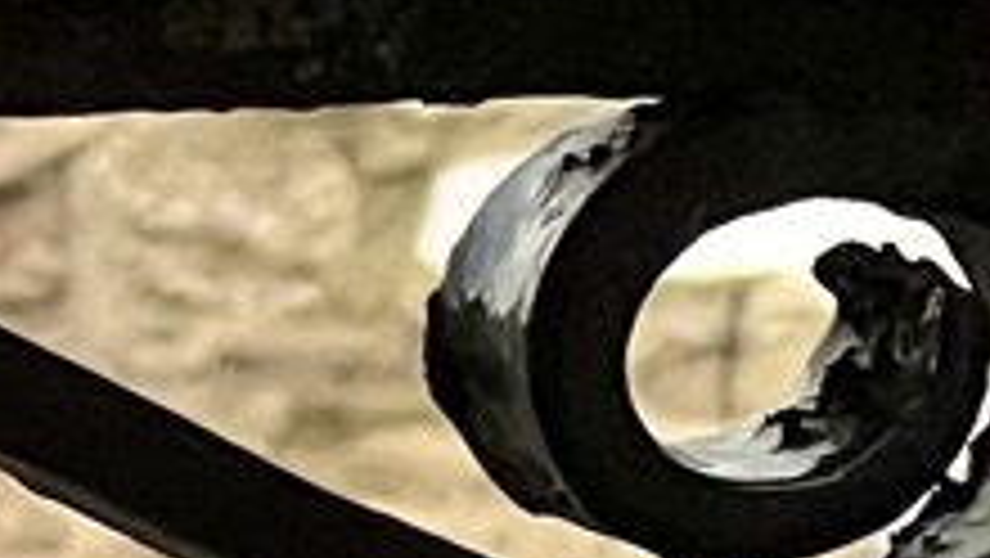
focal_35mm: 781
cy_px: -2182
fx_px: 20512
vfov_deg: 1.5
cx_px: -1238
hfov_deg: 2.7
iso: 50
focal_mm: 9
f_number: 2.8
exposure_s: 1/122
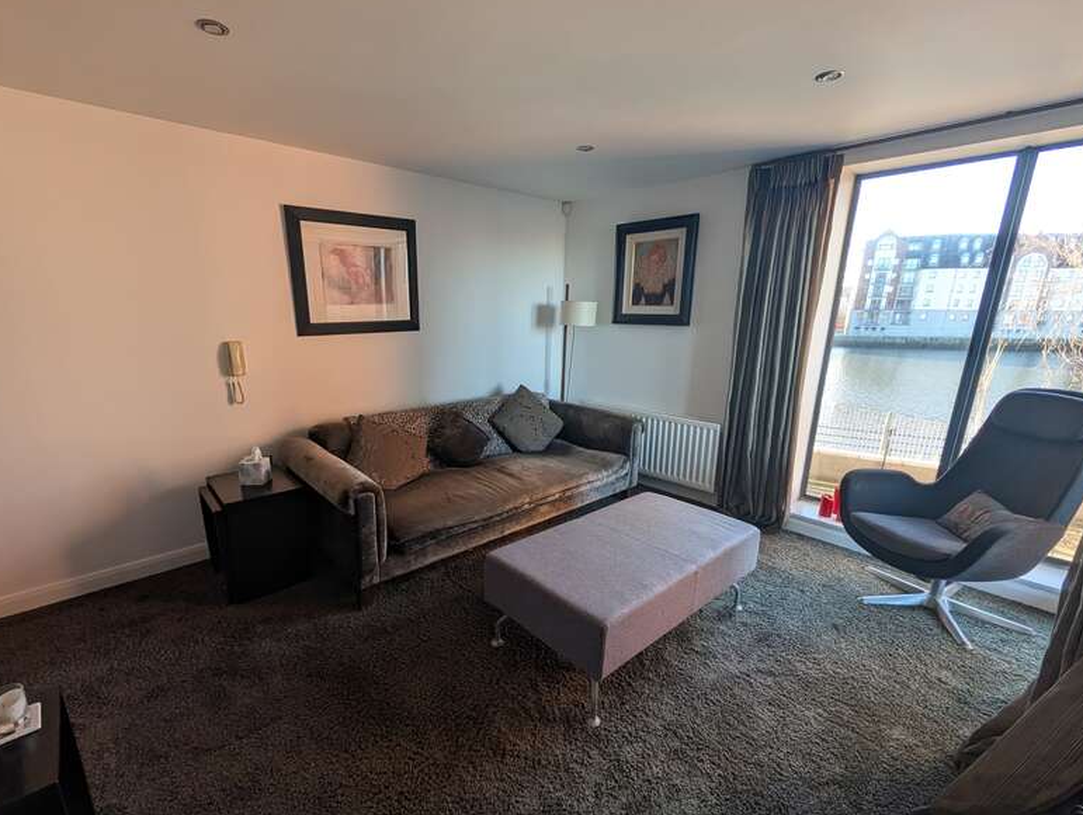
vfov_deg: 85.6
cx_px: 499
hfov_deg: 101.8
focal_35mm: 14
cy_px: 439
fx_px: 438
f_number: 1.7
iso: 56
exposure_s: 1/107
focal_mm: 2.02
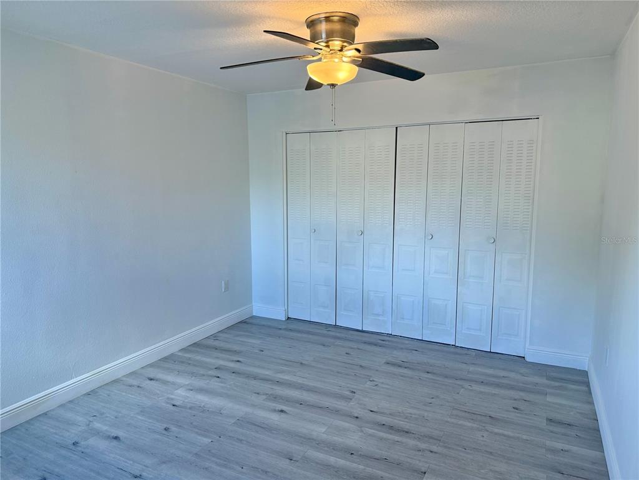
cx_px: 320
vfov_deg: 56.8
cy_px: 240
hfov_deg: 71.6
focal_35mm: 24
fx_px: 443
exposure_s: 1/121
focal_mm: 6.76
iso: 200
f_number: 1.78
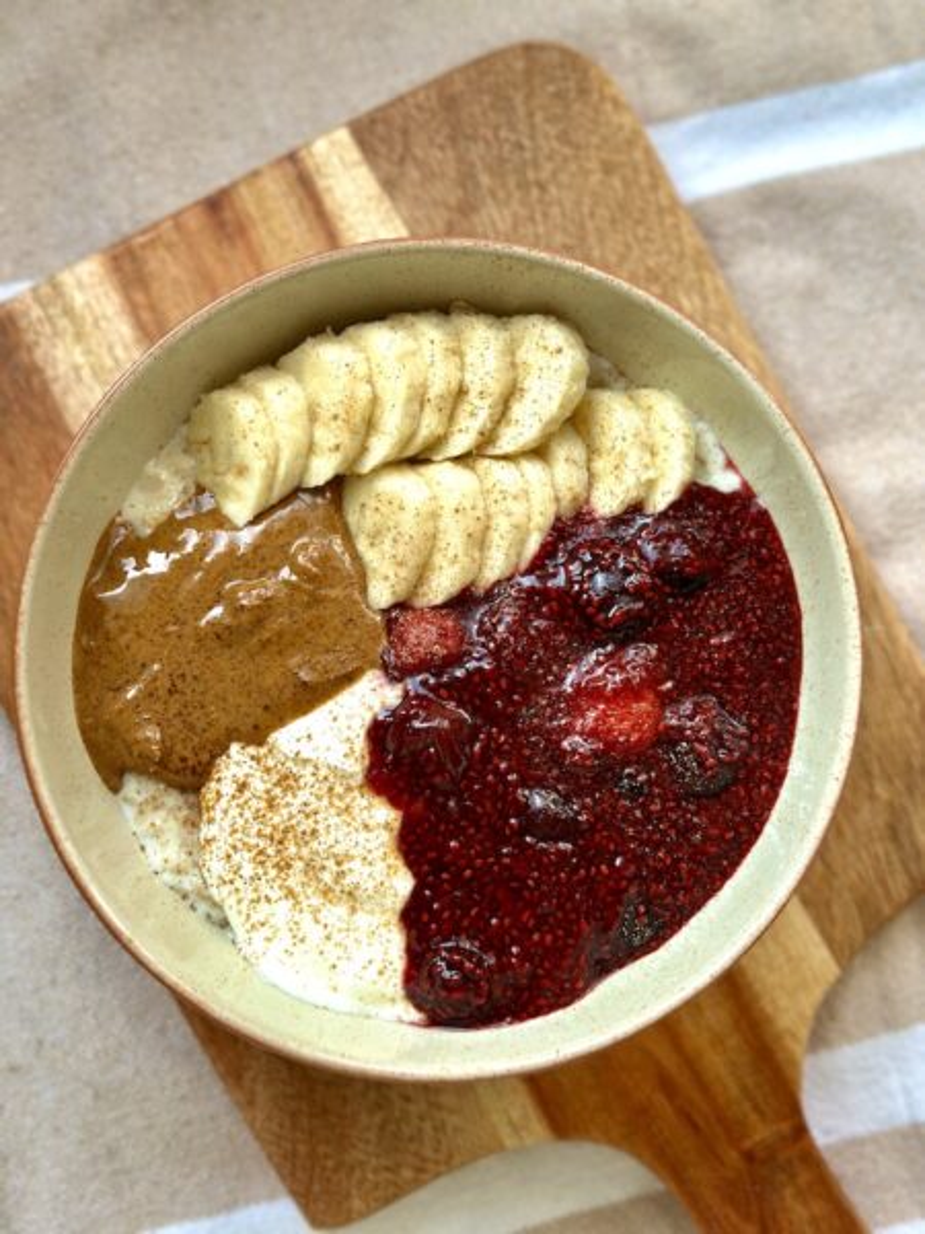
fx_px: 1710
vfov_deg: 39.7
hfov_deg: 30.3
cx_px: 462
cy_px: 617
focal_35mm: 48
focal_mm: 6.86
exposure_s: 1/527
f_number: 1.78
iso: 80
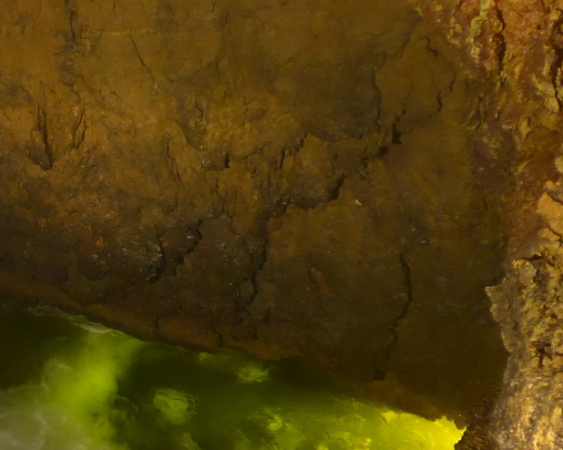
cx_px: 48
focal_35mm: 55
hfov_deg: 32.3
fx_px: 916
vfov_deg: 27.4
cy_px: 298
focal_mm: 6
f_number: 2
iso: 800
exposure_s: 1/8
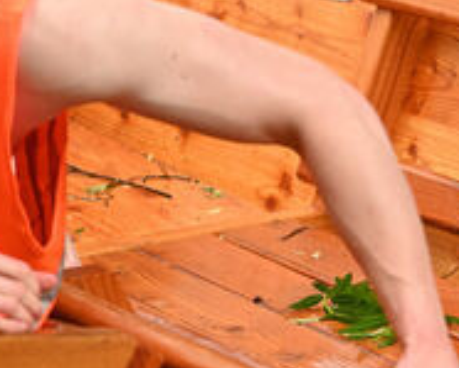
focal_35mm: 423
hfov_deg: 4.5
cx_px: -195
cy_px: -22
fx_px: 5749
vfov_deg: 3.7
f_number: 3.5
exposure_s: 1/1250
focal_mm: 70
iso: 400
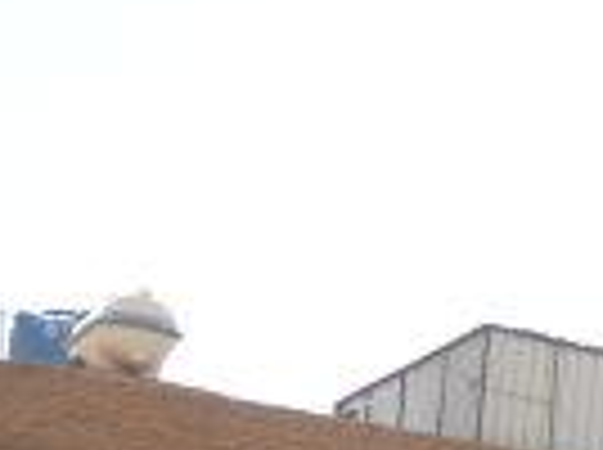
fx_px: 3408
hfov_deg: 9.9
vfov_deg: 7.2
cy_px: 940
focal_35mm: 196
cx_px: 770
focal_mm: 6.72
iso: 64
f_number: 5.5
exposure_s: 1/201
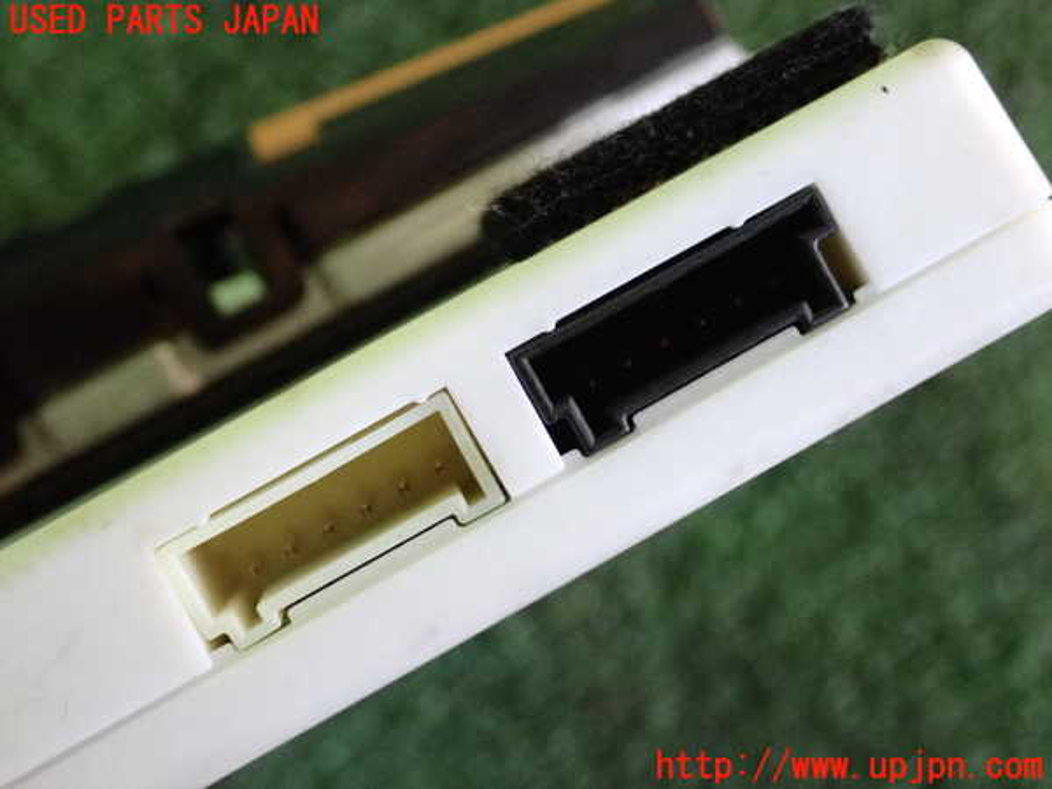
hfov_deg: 33.2
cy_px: 394
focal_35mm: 58
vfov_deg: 25.2
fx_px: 1763
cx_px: 526
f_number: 3.5
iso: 2000
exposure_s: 1/125
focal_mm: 10.35
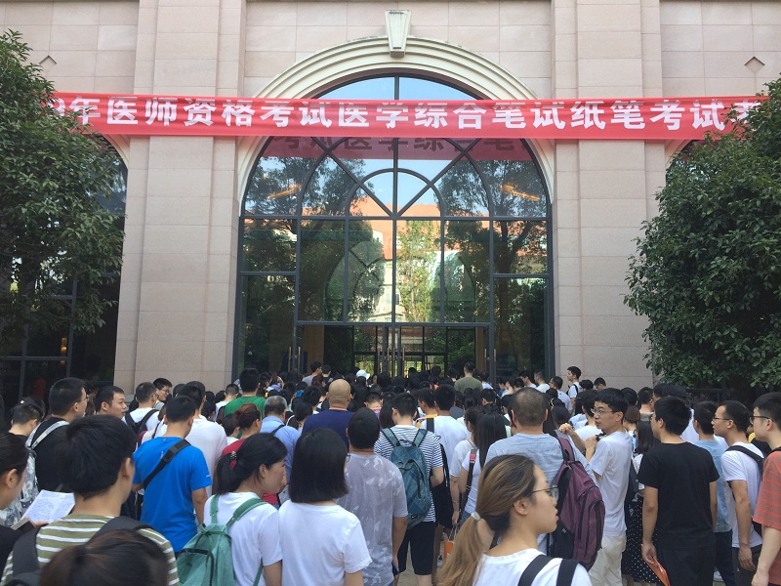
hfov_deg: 61.7
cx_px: 390
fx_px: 654
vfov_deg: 48.2
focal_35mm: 29
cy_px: 293
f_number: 2.2
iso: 32
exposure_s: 1/100
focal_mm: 4.15
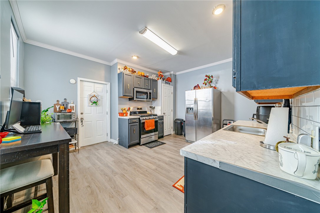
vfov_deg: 89.9
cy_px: 106
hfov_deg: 112.6
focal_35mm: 12
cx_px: 160
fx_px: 107
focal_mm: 12
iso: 50
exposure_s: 1/10
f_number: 11
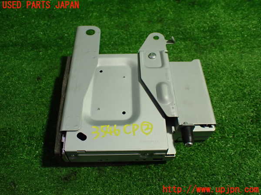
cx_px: 130
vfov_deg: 46.8
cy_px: 98
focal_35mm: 30
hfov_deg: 60.0
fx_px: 226
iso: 500
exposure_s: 1/125
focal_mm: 5.4
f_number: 2.3
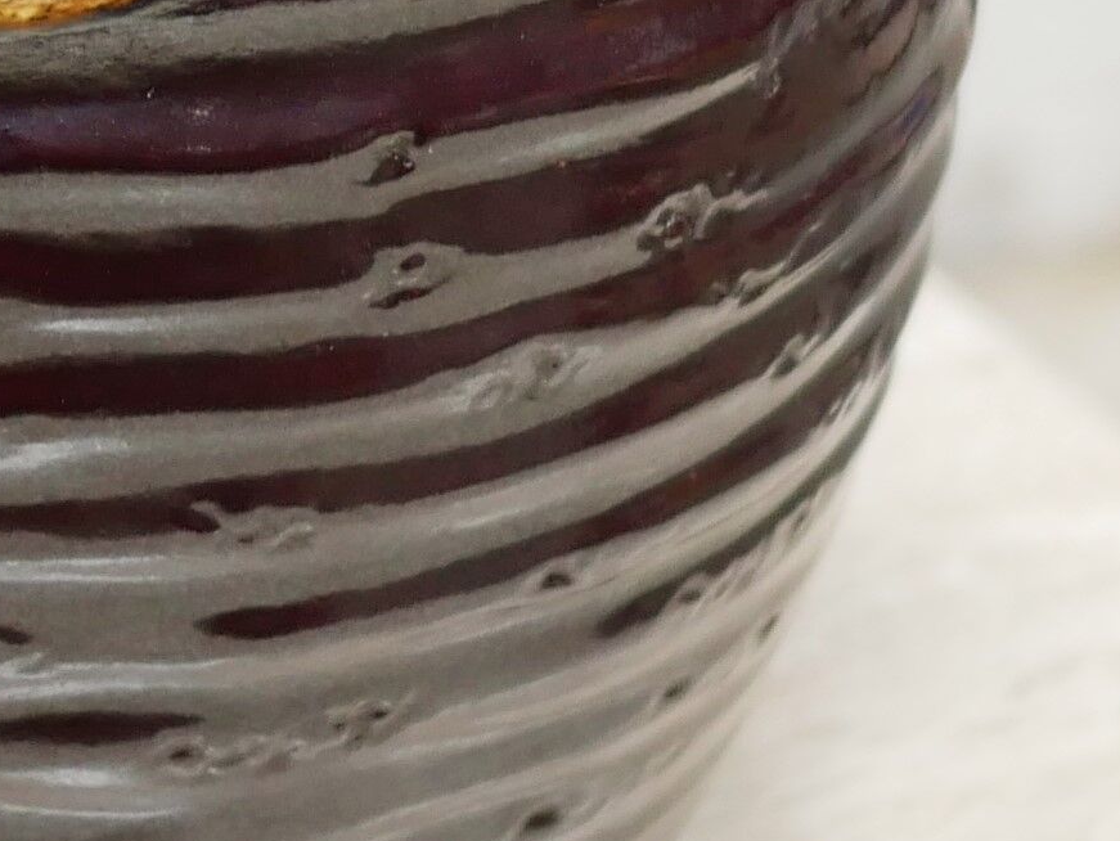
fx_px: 6830
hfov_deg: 9.3
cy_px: -484
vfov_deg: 6.9
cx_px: -64
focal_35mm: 211
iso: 400
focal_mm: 20
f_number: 1.7
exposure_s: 1/60
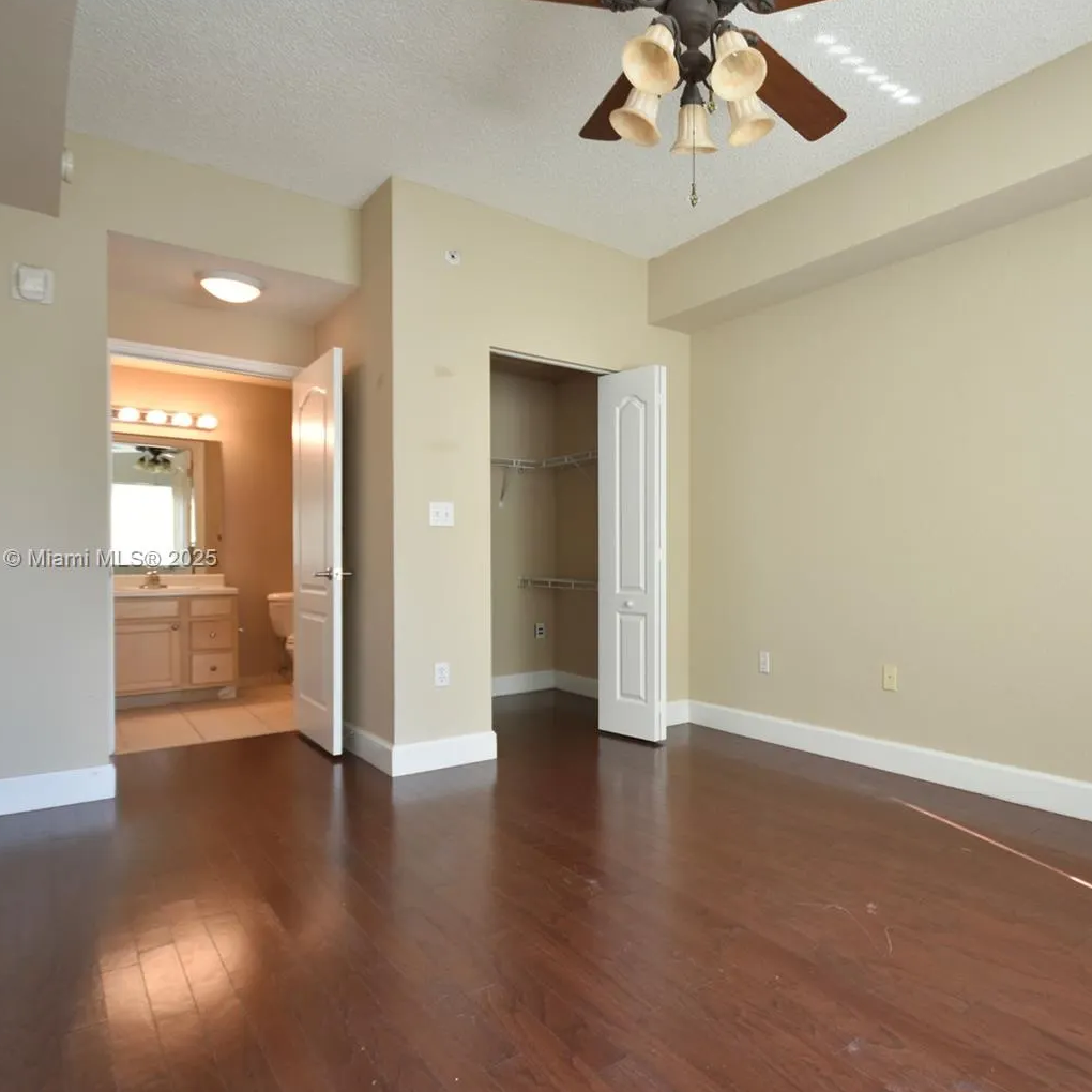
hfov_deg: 72.5
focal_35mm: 20
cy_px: 560
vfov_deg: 74.8
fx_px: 714
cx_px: 731
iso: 140
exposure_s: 1/15
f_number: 4
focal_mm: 10
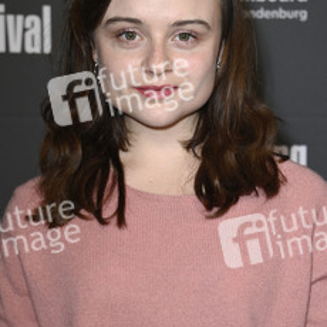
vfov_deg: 12.0
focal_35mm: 145
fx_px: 1550
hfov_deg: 12.0
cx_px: 162
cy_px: 164
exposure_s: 1/250
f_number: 5.6
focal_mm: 98
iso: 1000
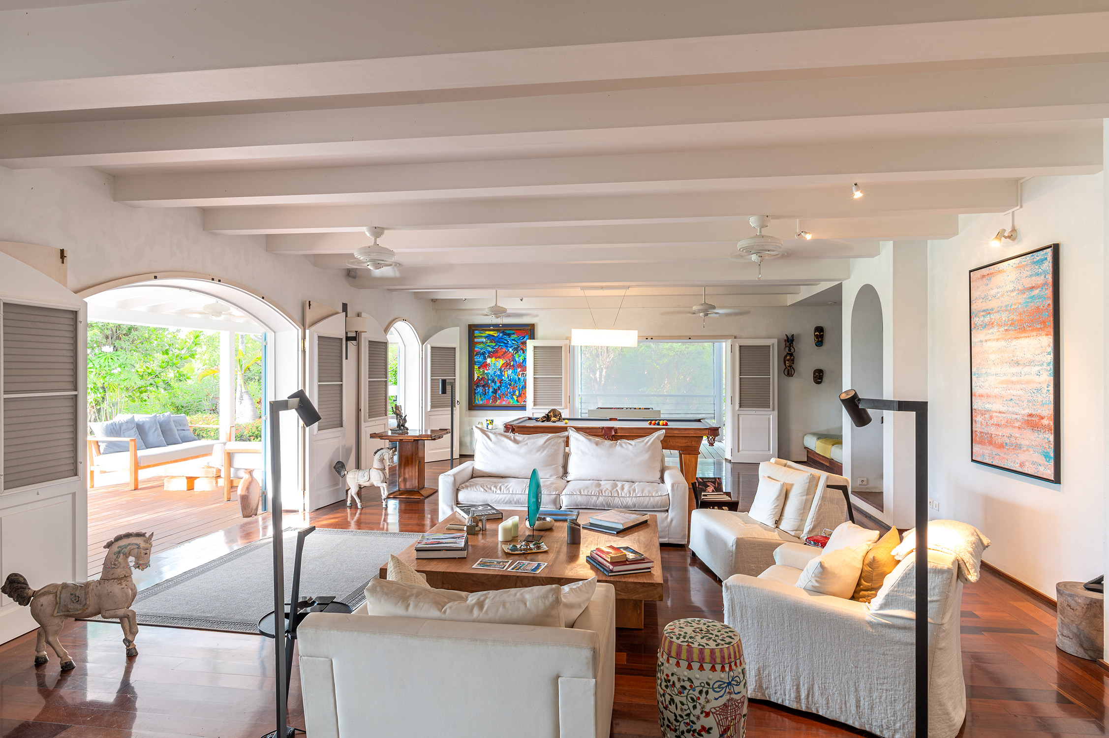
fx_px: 616
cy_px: 369
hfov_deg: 84.0
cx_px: 554
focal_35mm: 20
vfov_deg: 61.9
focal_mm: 20
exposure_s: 2
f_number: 11
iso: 100
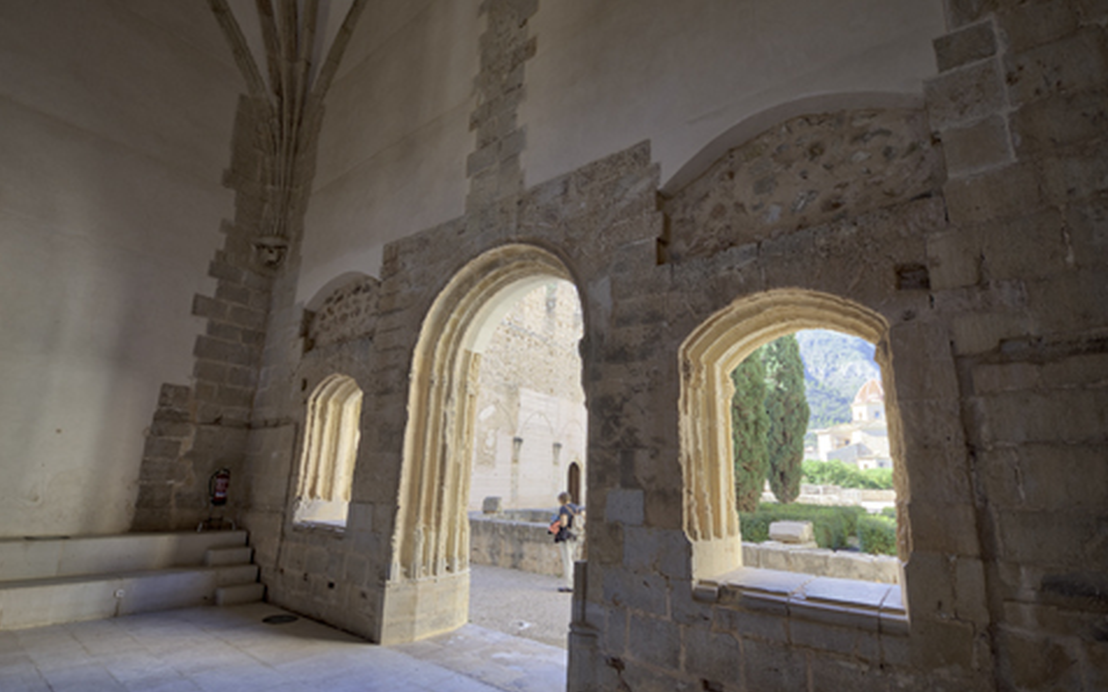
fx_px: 483
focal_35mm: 16
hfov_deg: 97.8
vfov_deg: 71.1
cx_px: 537
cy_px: 377
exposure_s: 1/125
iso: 200
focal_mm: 10
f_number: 3.5
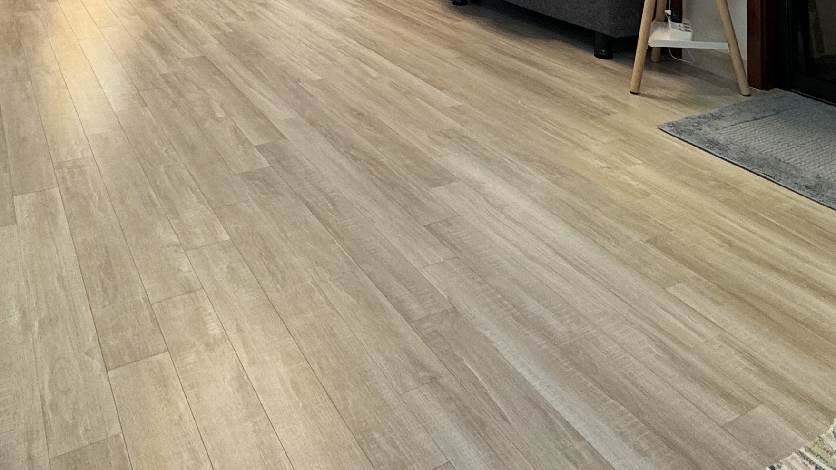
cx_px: 394
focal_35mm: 35
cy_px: -225
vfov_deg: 25.7
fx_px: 776
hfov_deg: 56.6
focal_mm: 2.22
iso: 80
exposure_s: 1/120
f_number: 2.2
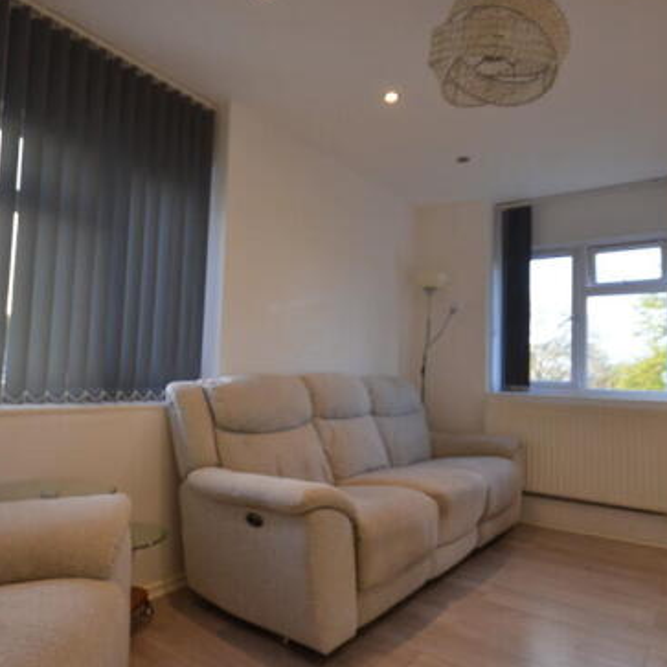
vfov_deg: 67.2
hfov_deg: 67.2
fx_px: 501
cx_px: 349
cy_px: 316
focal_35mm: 23
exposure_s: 1/90
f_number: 4.8
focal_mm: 10
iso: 400
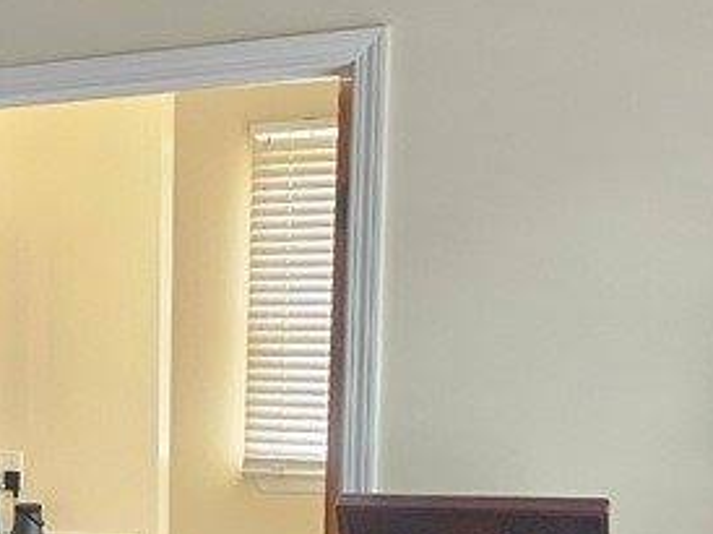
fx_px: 1770
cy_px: 487
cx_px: -380
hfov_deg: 19.6
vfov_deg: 16.9
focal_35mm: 86
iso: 800
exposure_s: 1/170
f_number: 1.7
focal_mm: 6.3
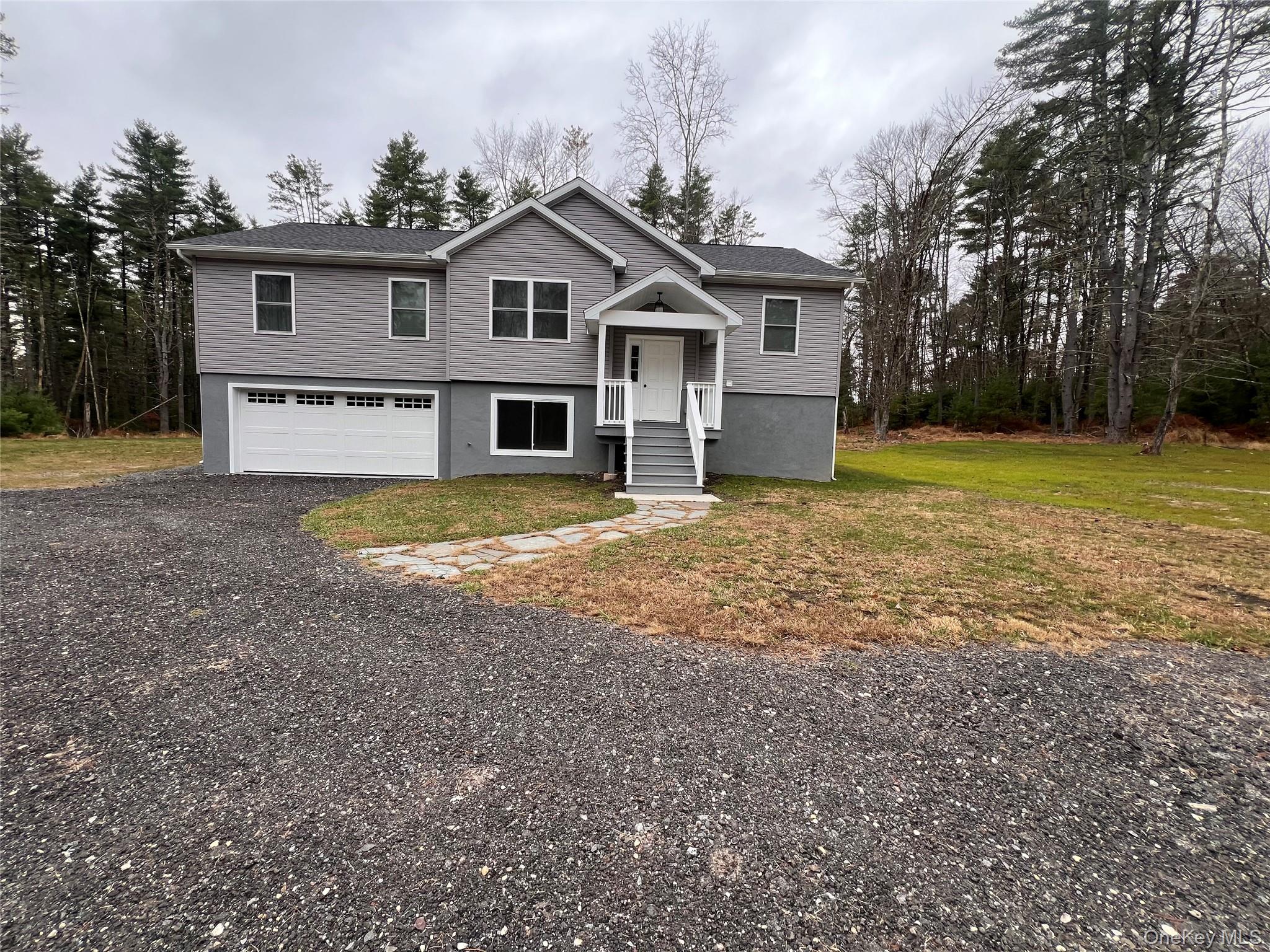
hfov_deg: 106.2
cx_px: 635
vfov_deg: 89.9
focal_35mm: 13
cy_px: 476
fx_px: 477
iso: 32
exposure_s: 1/99
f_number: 1.8
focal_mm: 1.57
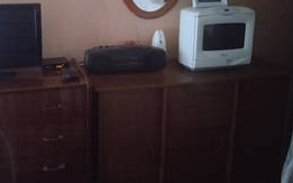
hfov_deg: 47.4
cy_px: 37
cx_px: 95
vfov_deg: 30.5
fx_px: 327
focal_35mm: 41
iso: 5173
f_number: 2.2
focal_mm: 3.43
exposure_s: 1/14.3
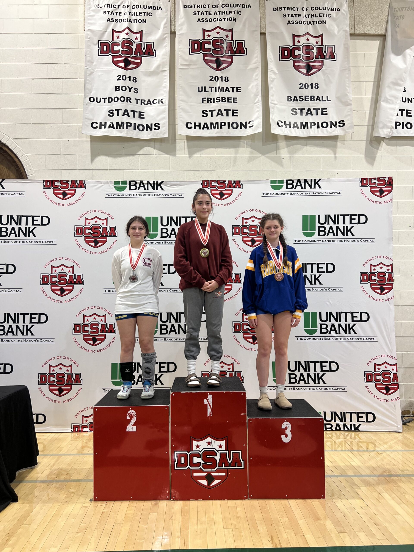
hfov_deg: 53.1
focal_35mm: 26
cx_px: 207
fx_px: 415
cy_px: 276
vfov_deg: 67.3
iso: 125
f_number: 1.5
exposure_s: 1/120
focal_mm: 5.7
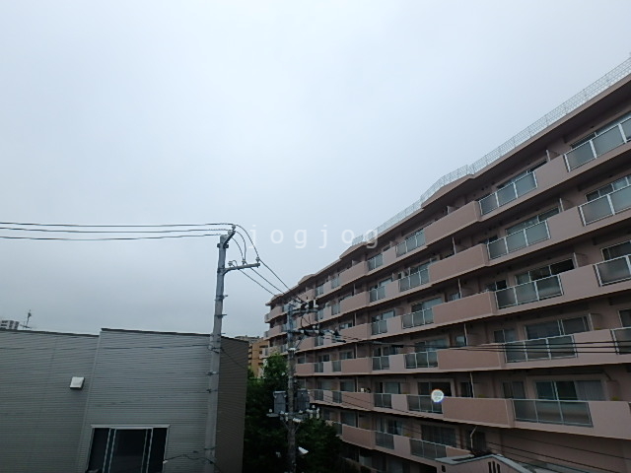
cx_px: 316
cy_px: 236
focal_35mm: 21
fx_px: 383
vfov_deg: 63.4
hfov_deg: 79.0
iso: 125
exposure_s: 1/800
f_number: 3.5
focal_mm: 3.7
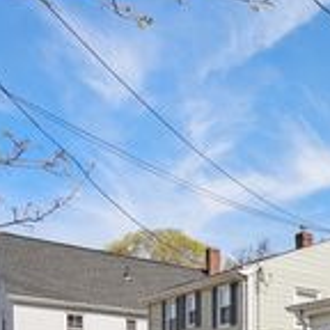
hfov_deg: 22.8
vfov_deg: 31.8
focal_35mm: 50
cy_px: 320
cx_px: 564
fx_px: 539
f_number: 7.1
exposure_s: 1/800
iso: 320
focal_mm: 17
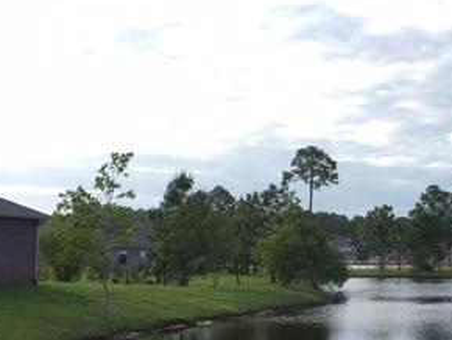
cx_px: 363
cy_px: 192
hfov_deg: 29.5
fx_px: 836
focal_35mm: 64
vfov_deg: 22.9
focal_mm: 4.15
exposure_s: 1/411
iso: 25
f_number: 2.2
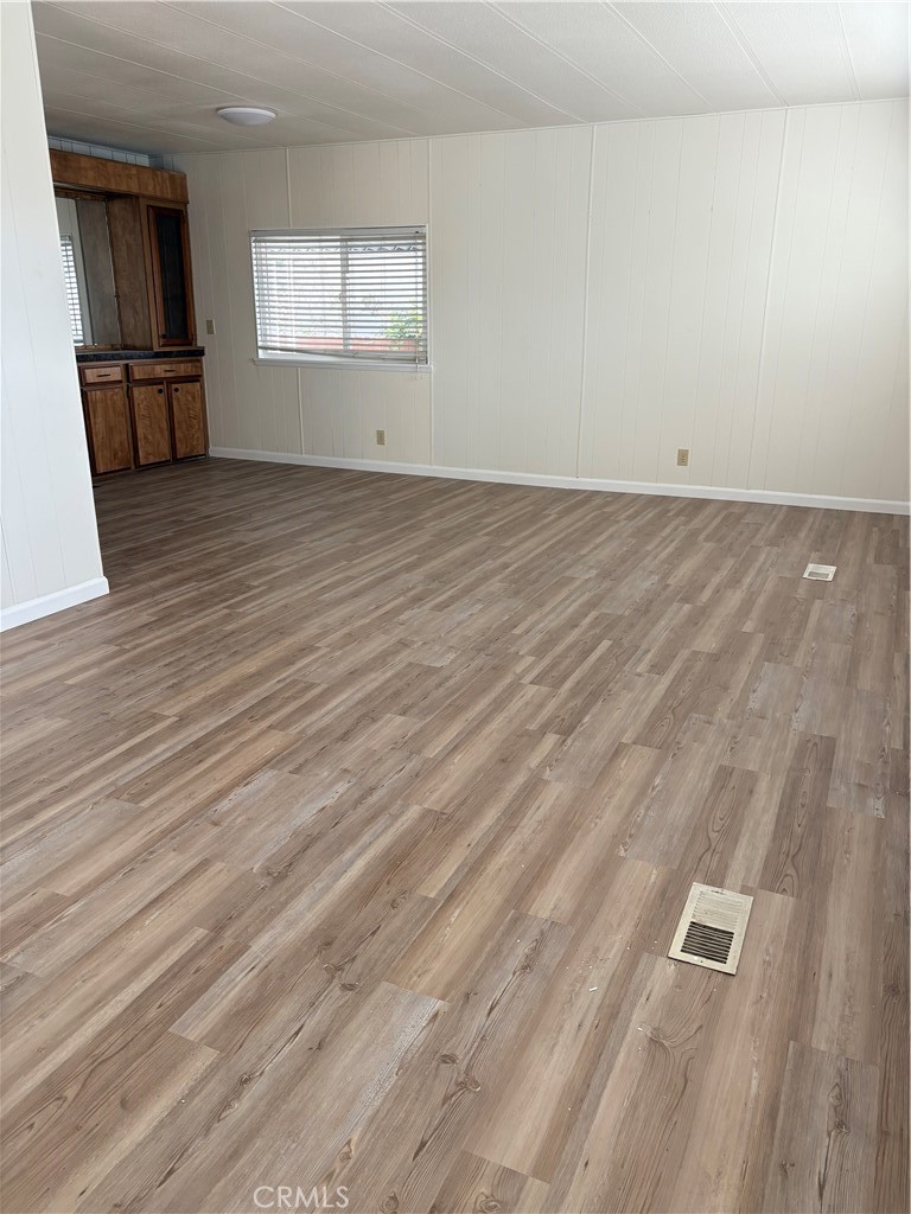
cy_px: 607
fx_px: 912
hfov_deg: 53.1
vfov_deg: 67.3
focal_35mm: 26
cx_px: 456
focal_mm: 5.96
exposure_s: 1/122
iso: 100
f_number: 1.6
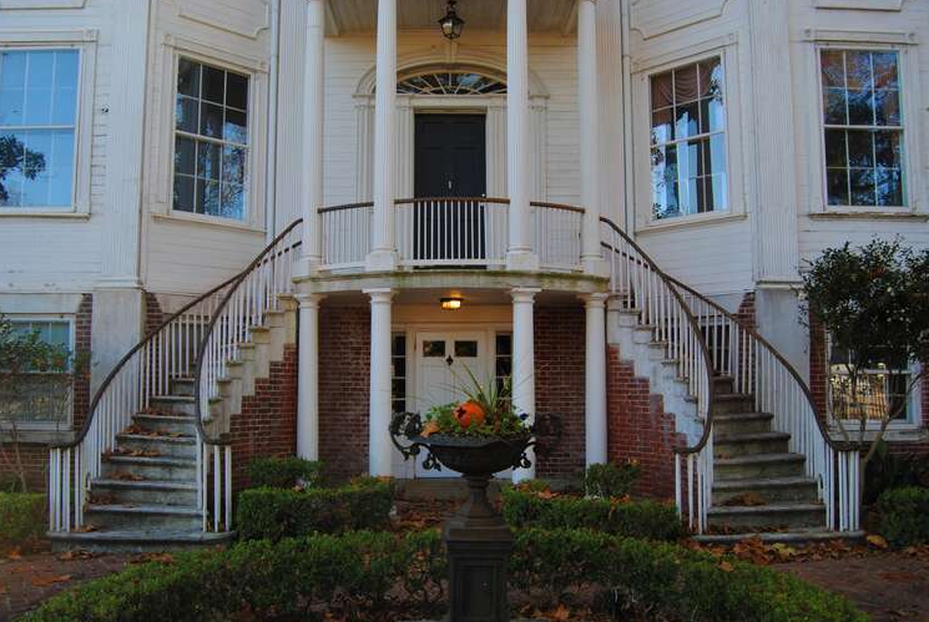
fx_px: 749
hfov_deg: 63.6
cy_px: 328
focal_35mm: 29
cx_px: 450
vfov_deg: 45.1
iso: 160
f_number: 5.6
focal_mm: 18
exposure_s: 1/125
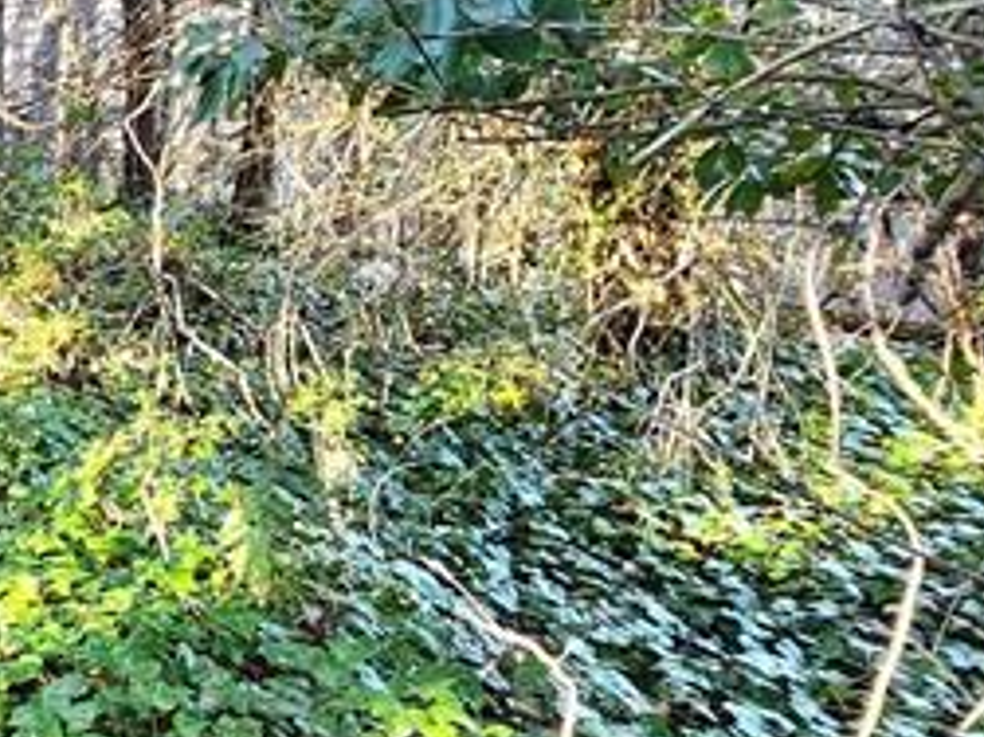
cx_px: -521
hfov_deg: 25.9
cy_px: 247
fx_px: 1506
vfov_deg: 27.3
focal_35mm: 53
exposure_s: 1/60.2
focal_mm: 2.2
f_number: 2.2
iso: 125
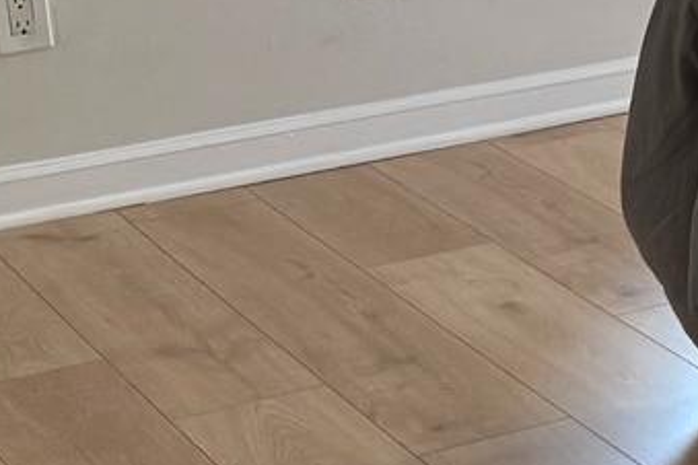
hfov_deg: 11.5
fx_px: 2927
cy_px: -212
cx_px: 1625
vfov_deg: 8.9
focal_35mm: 151
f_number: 1.78
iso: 160
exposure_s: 1/120
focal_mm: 6.76
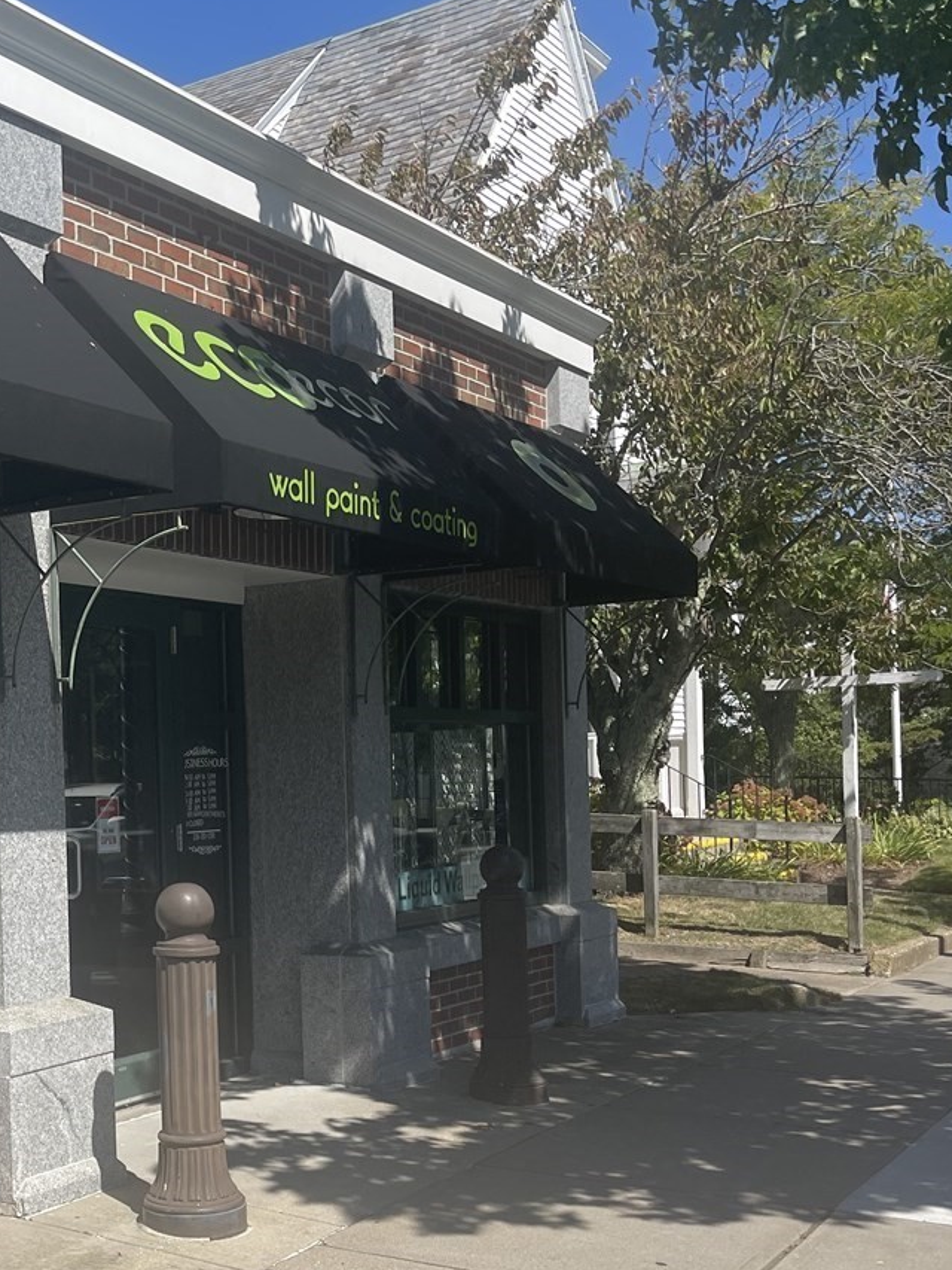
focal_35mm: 45
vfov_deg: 41.8
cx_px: 132
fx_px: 1650
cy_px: 797
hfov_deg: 31.0
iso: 32
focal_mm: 5.1
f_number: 1.6
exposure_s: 1/3257
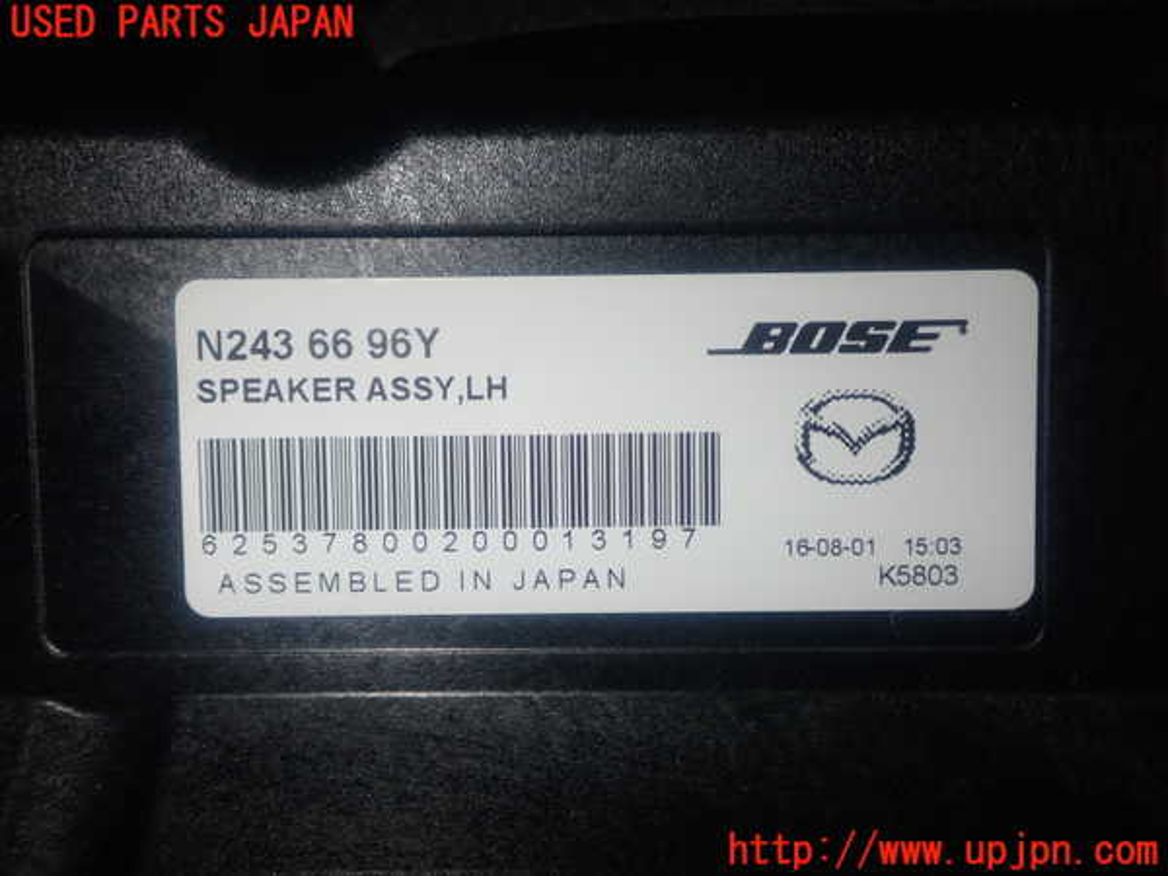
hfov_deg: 49.0
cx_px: 584
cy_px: 438
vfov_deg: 37.7
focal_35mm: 38
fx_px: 1282
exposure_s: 1/40
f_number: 8
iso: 200
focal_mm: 6.83
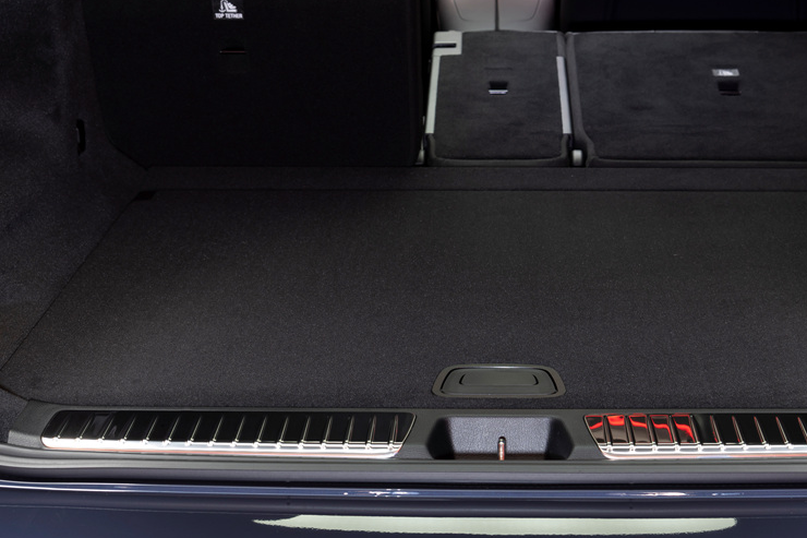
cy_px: 118
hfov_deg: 24.4
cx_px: 497
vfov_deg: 16.3
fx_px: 1860
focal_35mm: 83
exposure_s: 2
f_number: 8
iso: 100
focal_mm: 48
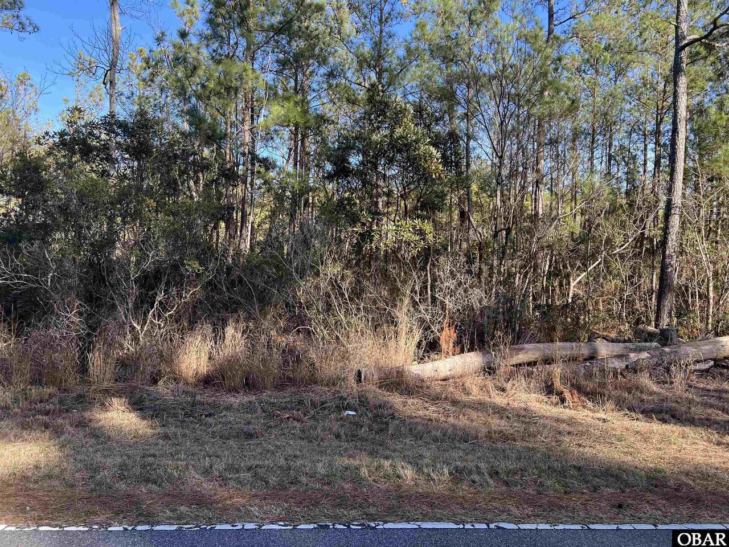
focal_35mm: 26
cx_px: 364
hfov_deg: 67.3
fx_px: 548
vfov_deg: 53.1
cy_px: 274
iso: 50
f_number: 1.5
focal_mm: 5.7
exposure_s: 1/611
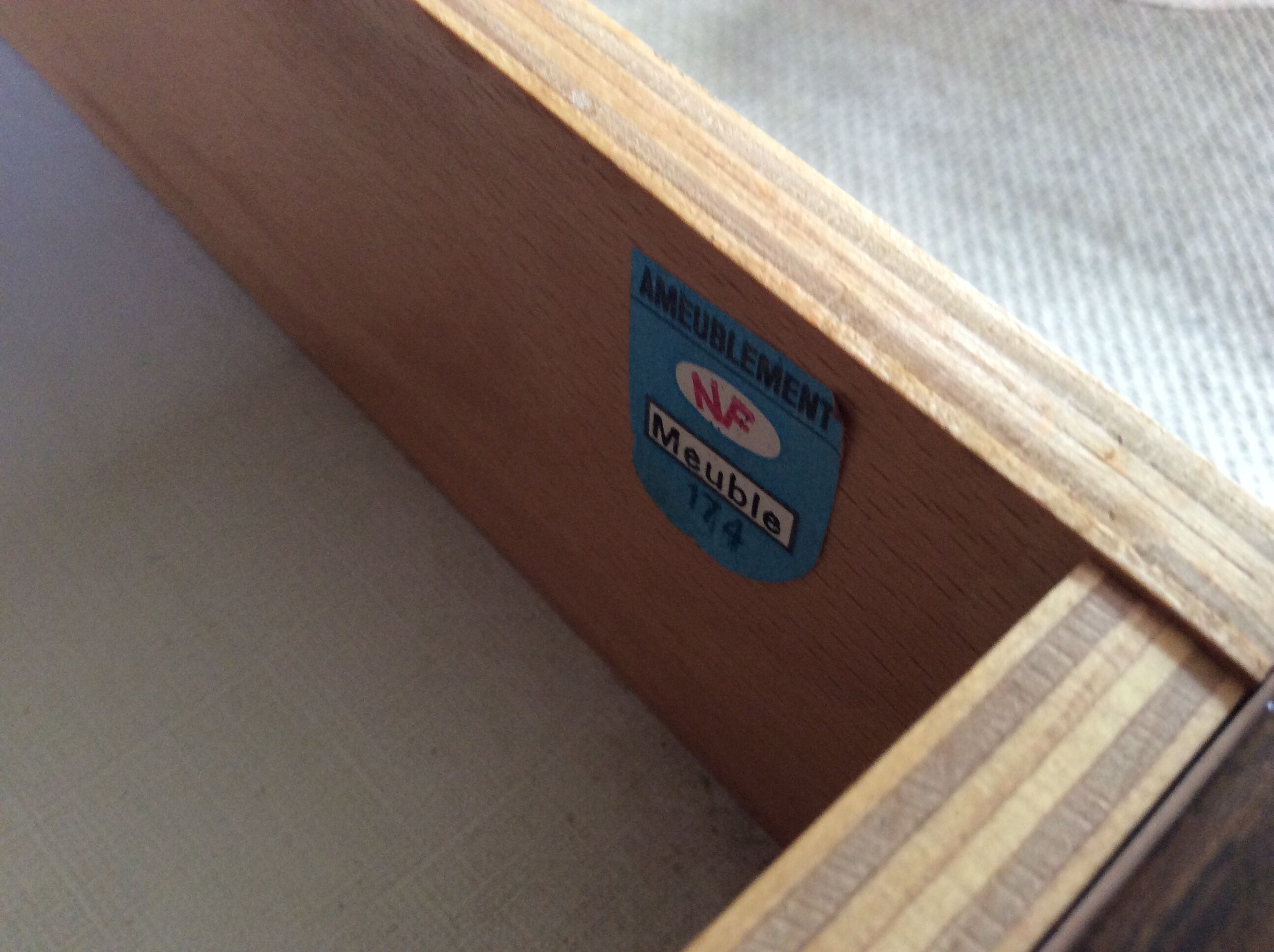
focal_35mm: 32
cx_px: 637
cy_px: 476
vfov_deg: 44.1
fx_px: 1176
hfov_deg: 56.9
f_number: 2.4
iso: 125
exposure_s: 1/25
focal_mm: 3.3
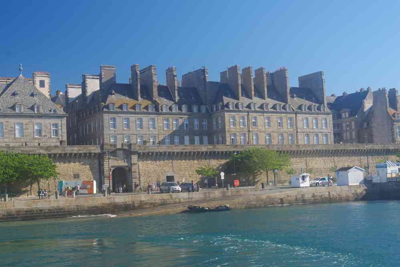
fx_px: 583
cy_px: 134
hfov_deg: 37.9
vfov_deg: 25.8
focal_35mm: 52
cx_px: 200
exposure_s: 1/60
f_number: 10
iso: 200
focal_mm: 35
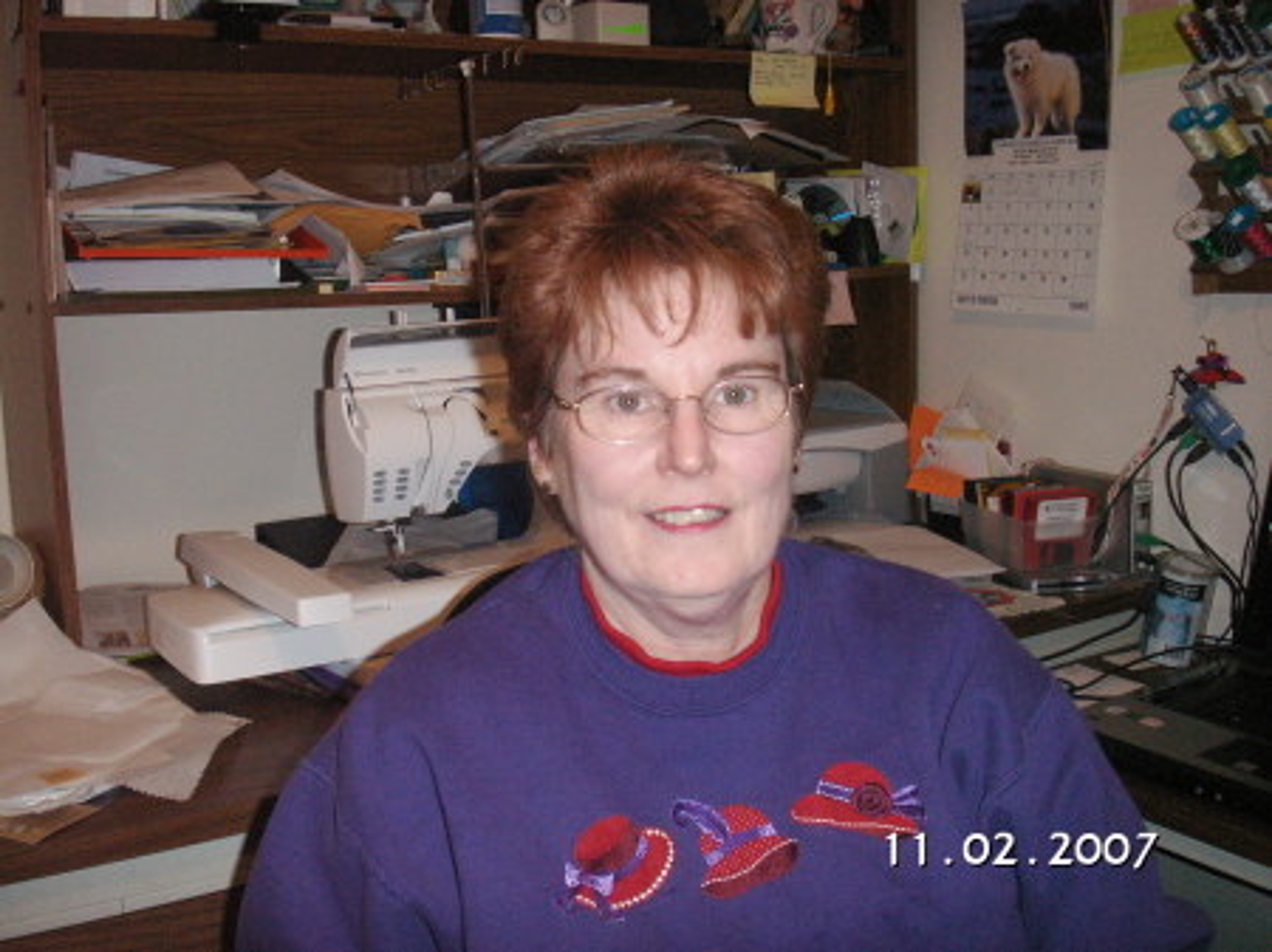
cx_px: 636
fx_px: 1359
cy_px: 476
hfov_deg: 50.2
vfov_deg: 38.6
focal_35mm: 37
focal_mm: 7.7
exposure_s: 1/40
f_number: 3.5
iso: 160
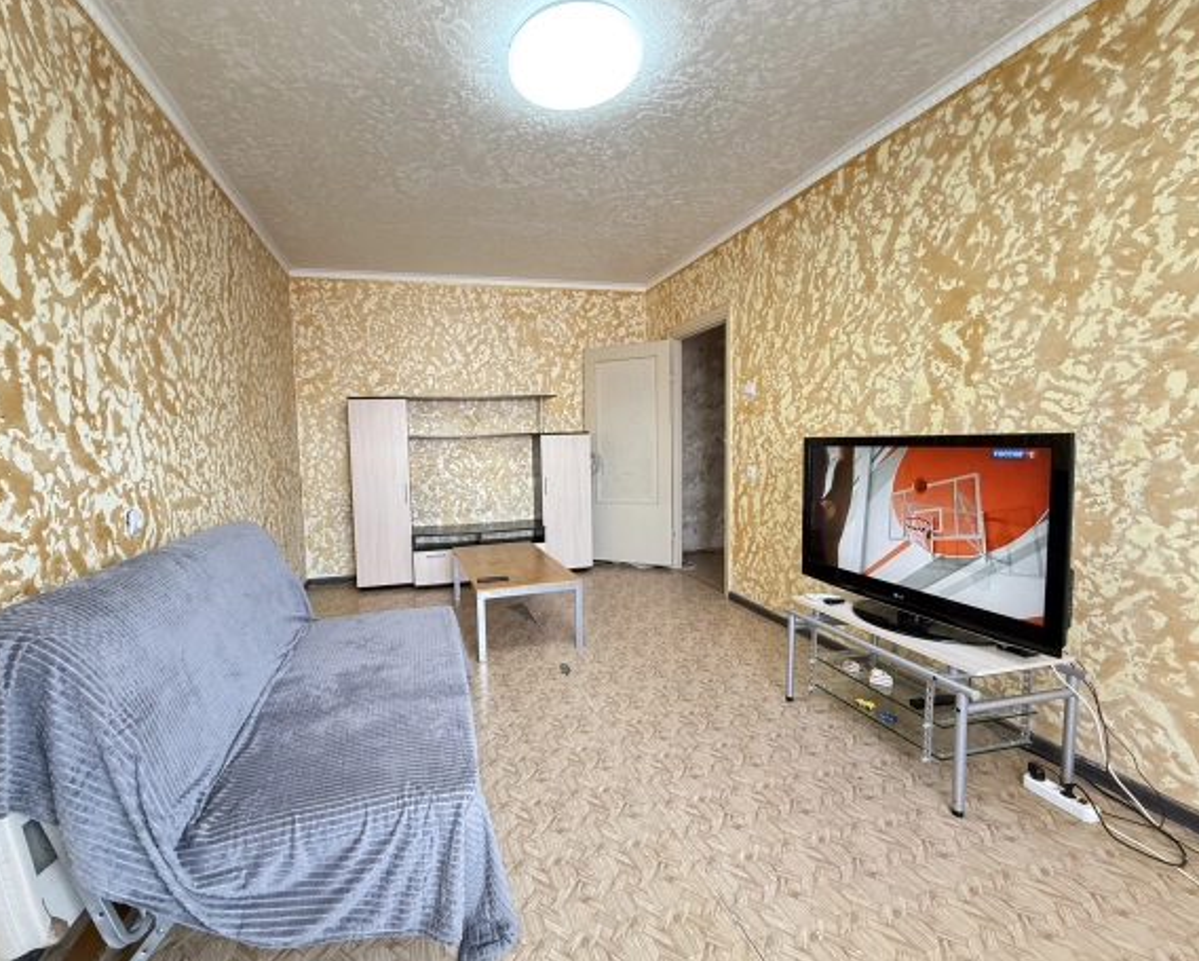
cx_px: 545
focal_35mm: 15
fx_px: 533
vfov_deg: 84.1
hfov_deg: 96.5
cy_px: 479
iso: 400
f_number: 2.2
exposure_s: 1/60
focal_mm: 2.22
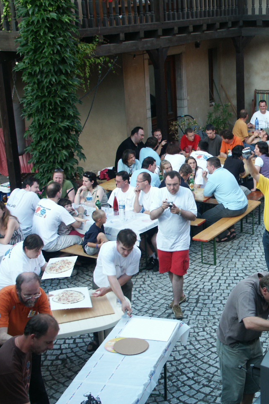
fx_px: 639
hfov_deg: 23.1
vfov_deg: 35.1
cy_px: 202
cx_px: 245
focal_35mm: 57
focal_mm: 10.61
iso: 100
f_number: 3.5
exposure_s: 1/60
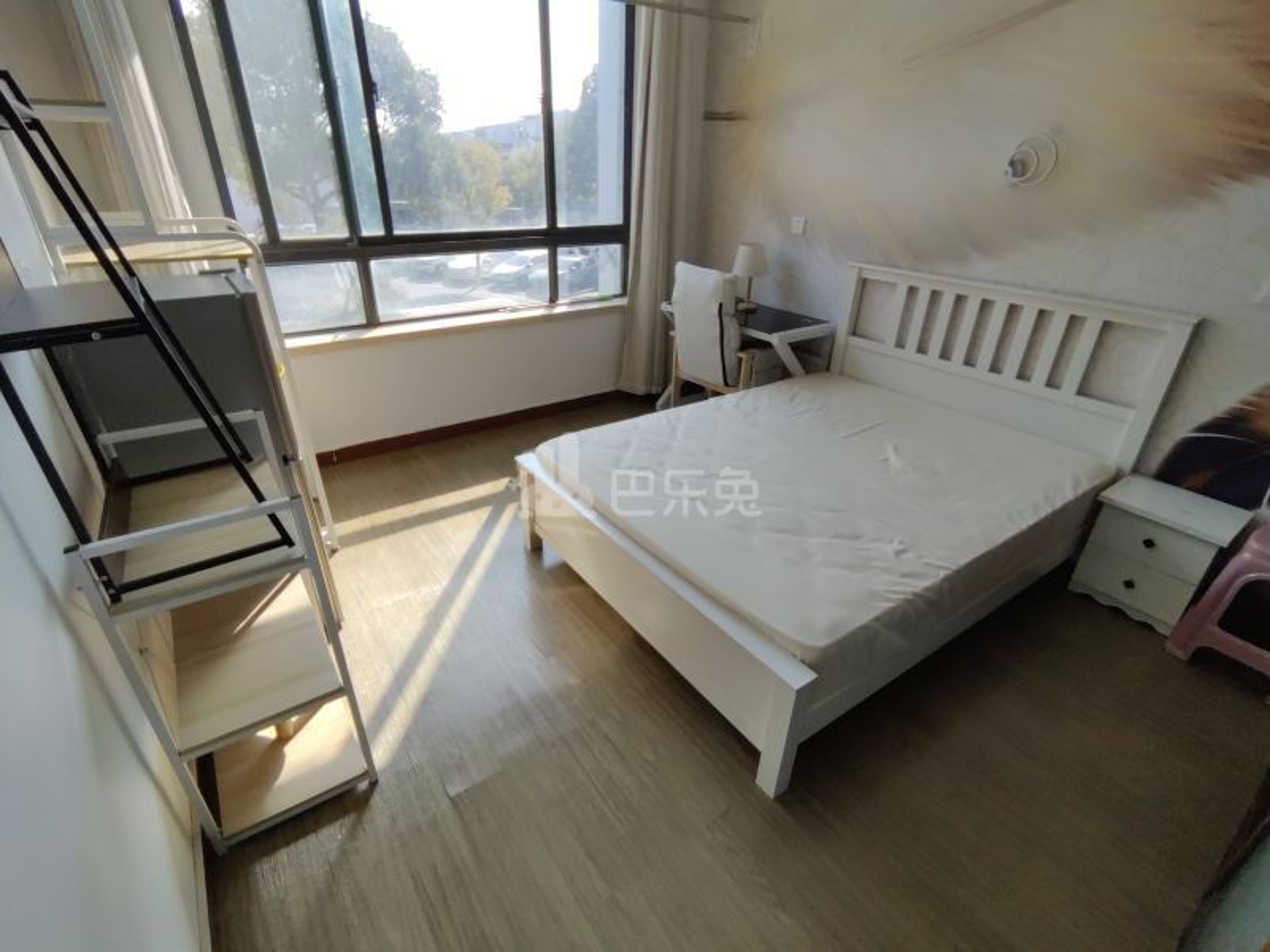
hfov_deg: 94.5
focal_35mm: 16
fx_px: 587
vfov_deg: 78.1
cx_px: 635
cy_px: 476
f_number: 2.2
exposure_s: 1/418
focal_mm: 1.68
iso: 50
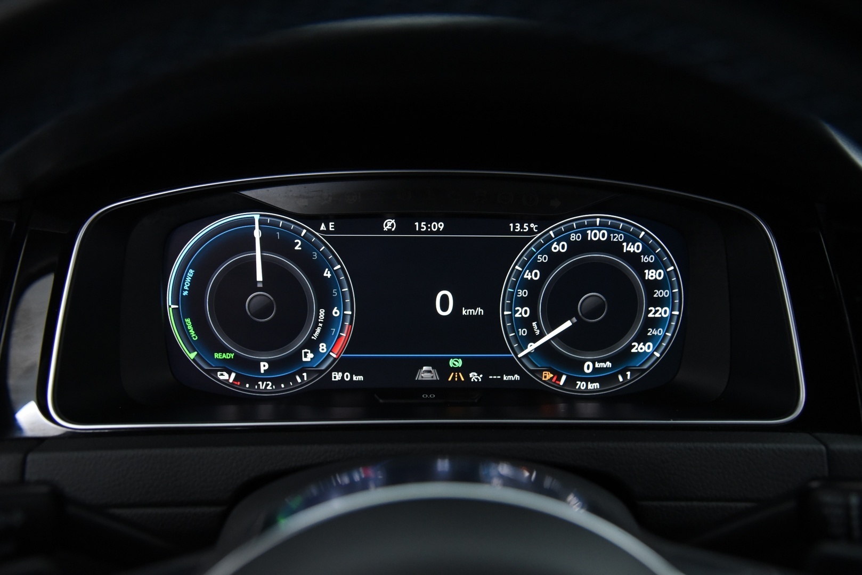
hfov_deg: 65.5
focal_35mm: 28
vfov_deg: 46.4
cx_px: 431
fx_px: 671
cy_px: 288
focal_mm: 28
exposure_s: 1/40
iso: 4000
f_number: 4
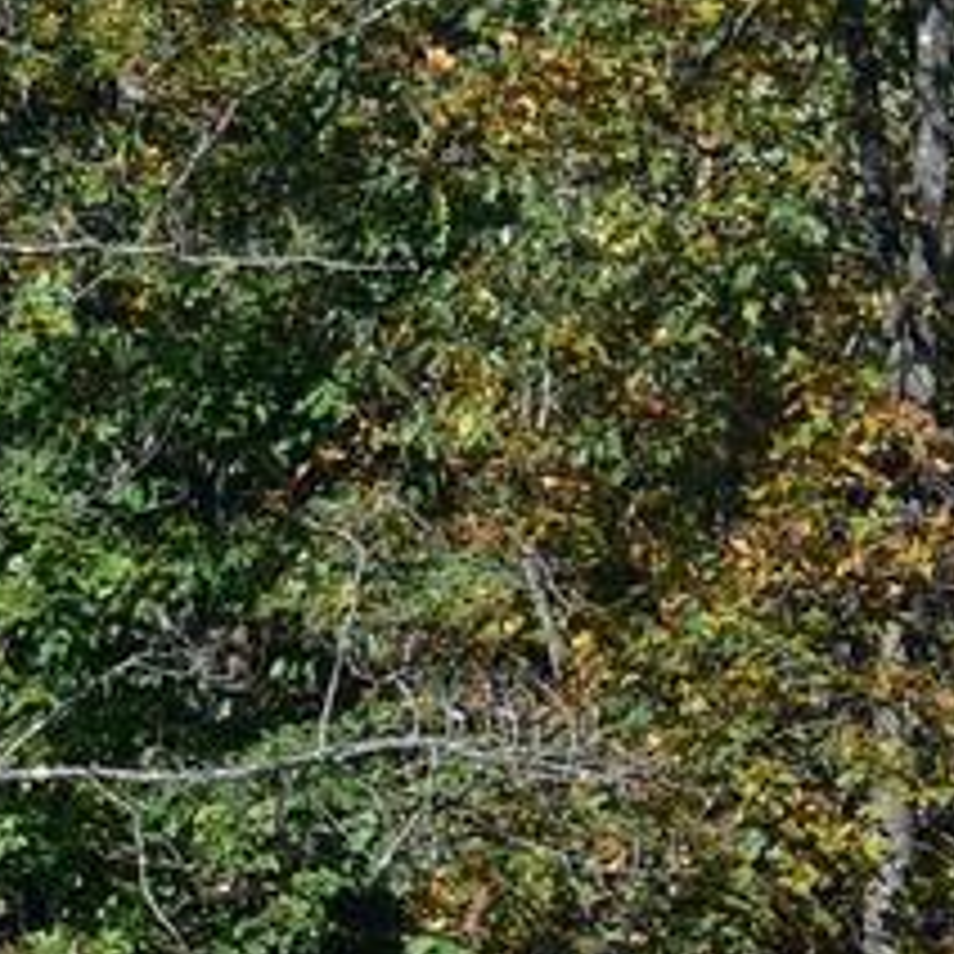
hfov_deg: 2.0
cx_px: 3816
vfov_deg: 2.0
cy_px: -326
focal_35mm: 862
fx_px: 26877
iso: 200
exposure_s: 1/800
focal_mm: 70
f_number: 6.3
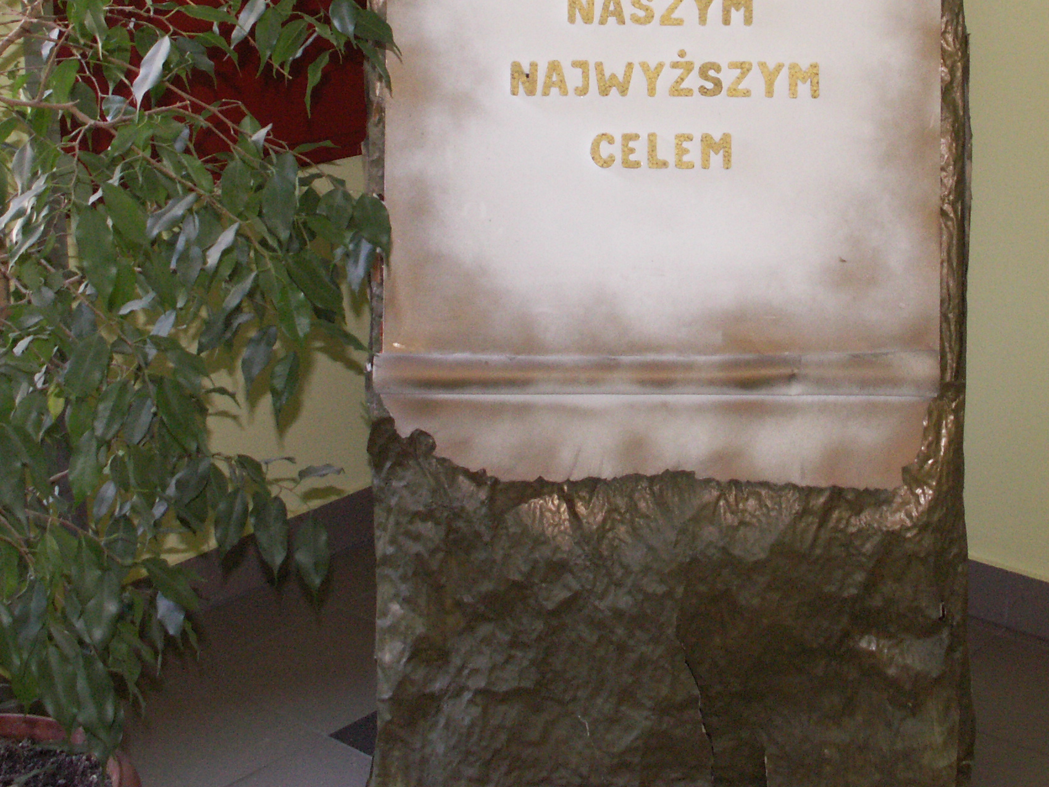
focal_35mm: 58
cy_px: 154
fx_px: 1758
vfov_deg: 24.8
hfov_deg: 33.1
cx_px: 663
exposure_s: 1/40
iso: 160
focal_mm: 5.86
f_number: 2.8
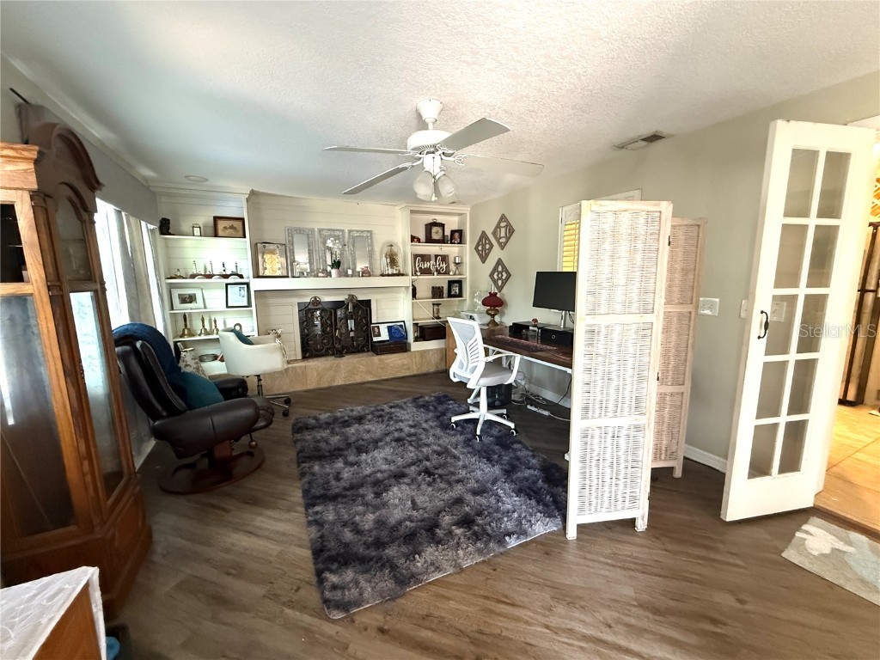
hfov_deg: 102.1
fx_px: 356
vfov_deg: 85.7
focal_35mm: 14
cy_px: 330
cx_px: 440
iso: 800
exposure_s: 1/60
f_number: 2.2
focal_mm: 2.22
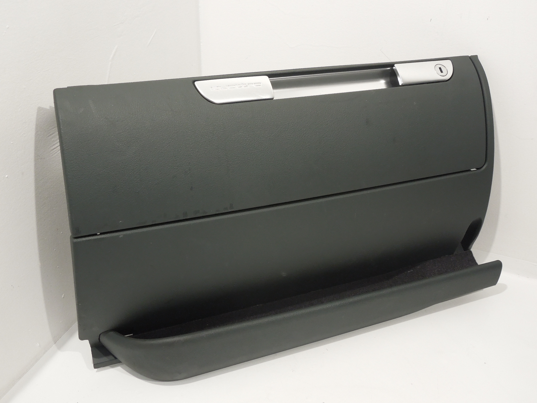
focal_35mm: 35
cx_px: 268
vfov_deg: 40.7
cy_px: 202
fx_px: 543
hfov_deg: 52.6
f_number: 3.7
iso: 400
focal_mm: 6.3
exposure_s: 1/30
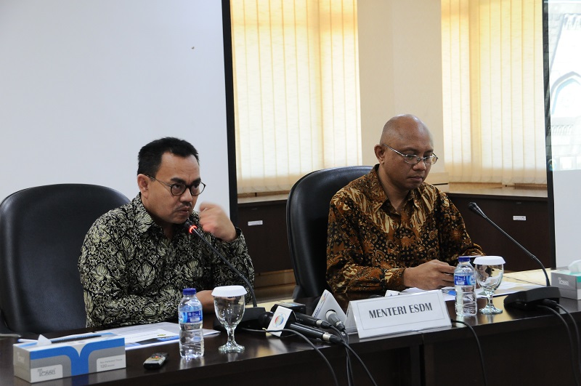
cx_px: 290
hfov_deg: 28.1
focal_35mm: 72
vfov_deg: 18.9
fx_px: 1160
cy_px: 193
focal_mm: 48
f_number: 5.6
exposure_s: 1/13
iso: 1000
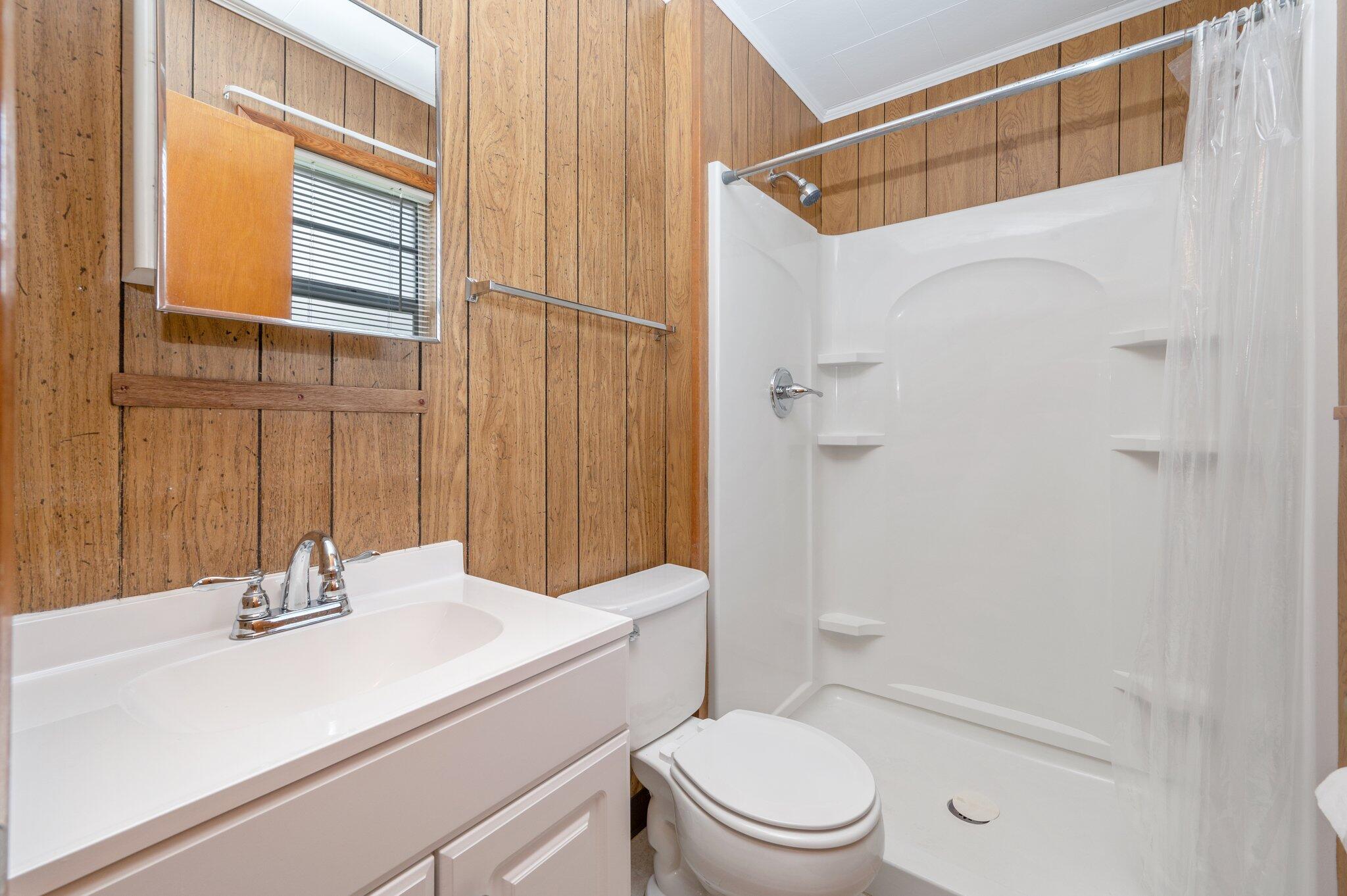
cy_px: 448
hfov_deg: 104.3
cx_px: 674
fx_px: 523
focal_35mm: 14
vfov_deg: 81.1
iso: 125
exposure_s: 1/30
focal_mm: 14
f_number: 9
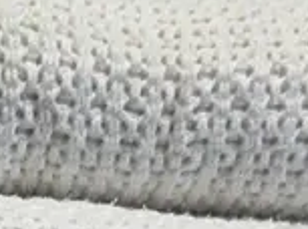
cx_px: -133
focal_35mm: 161
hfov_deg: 11.8
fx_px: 1429
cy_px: 579
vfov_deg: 8.3
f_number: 1.78
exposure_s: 1/100
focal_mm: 6.86
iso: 64
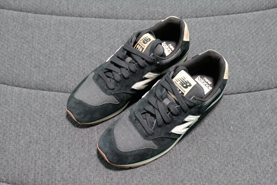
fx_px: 392
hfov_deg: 38.9
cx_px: 138
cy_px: 92
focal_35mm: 51
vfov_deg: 26.5
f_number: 5
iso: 6400
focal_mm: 34
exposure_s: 1/25
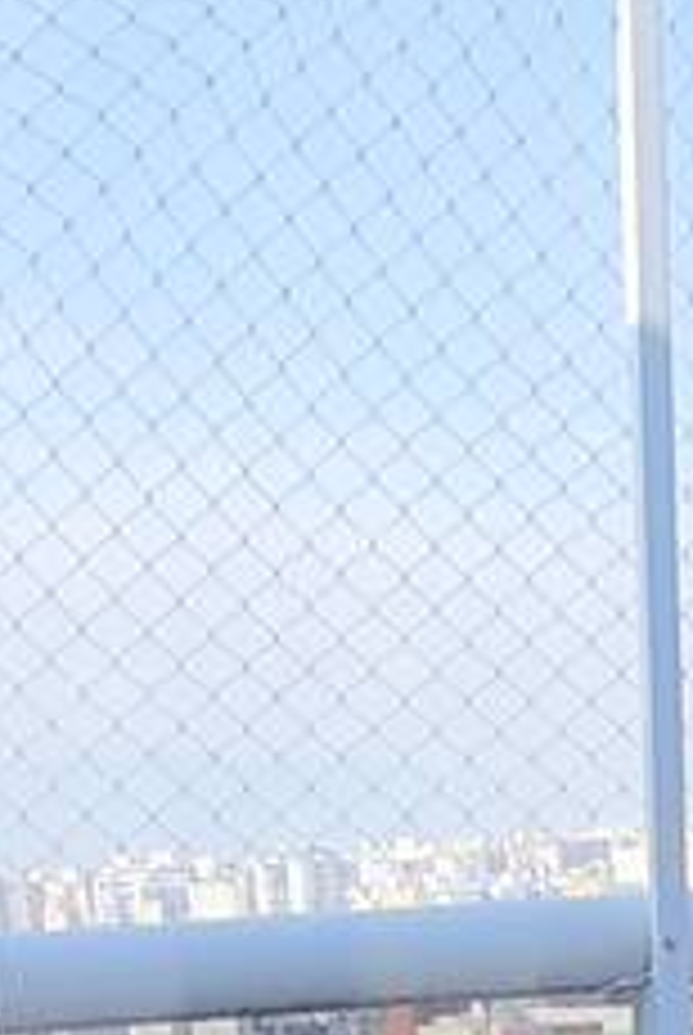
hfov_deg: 13.1
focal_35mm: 104
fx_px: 2994
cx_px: 567
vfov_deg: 16.0
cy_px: 1962
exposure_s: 1/332
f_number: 2.2
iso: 50
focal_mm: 1.65
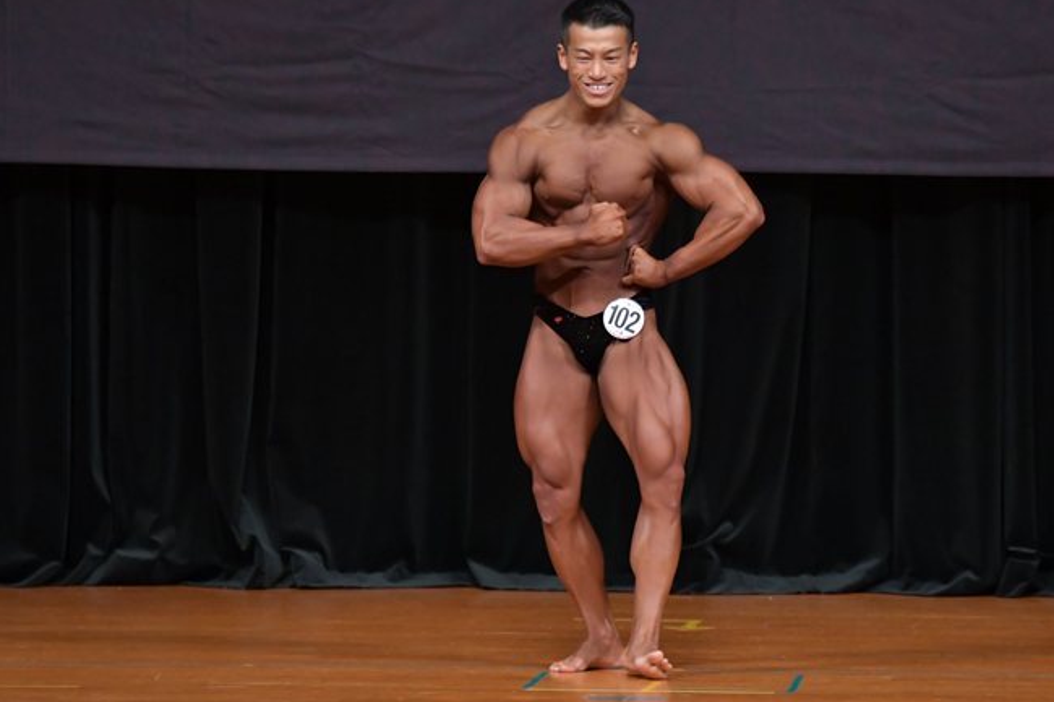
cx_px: 596
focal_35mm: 340
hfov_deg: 6.1
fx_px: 9951
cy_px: 321
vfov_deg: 4.0
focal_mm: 190
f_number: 5.6
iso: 4000
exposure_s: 1/400
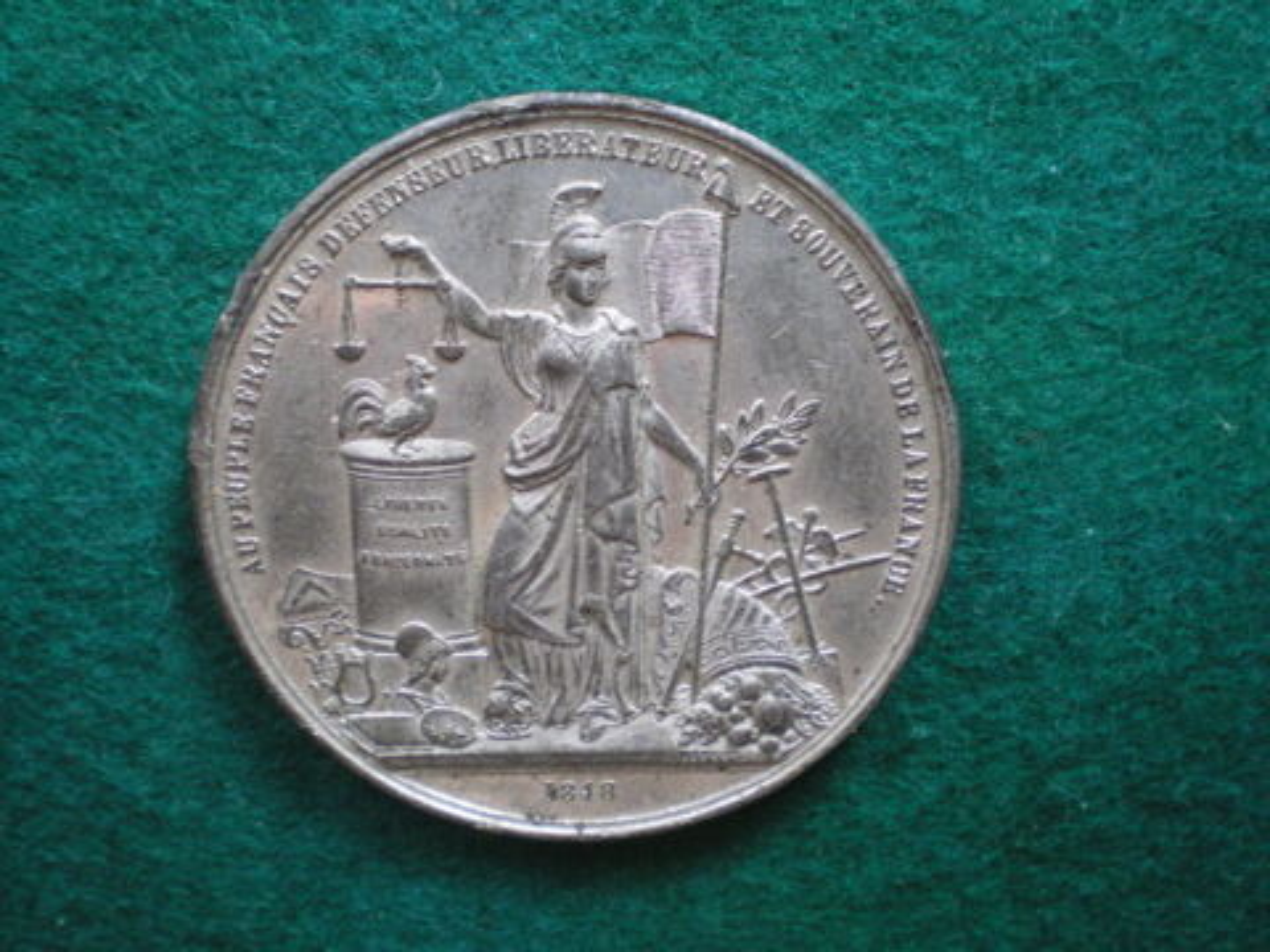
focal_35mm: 38
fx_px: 1394
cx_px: 635
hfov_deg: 49.0
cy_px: 476
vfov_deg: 37.7
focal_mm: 6.3
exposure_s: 1/25
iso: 400
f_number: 3.1
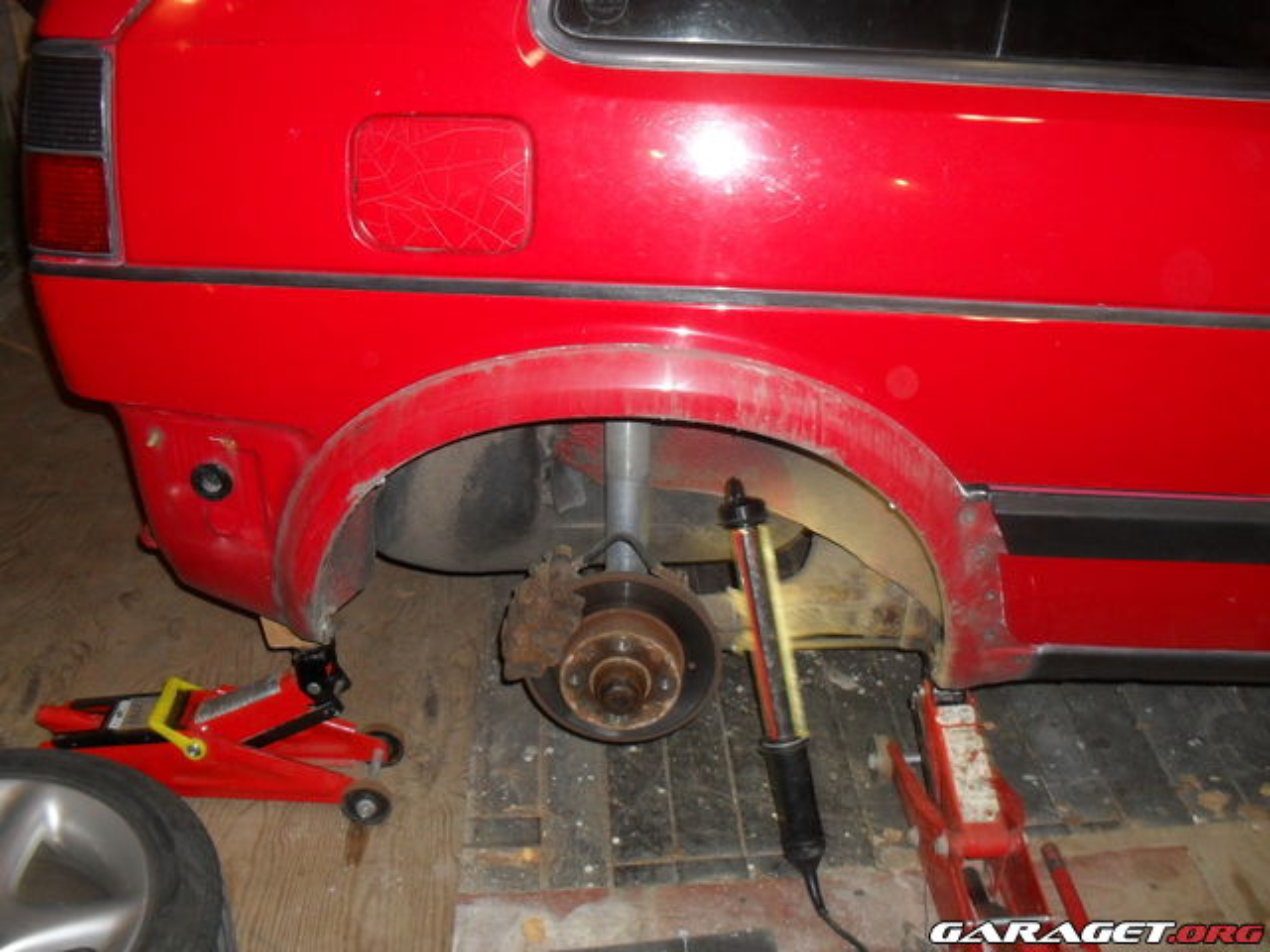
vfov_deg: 40.7
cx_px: 635
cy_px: 476
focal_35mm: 35
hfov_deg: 52.6
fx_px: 1284
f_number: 3.2
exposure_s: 1/45
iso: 200
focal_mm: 6.3
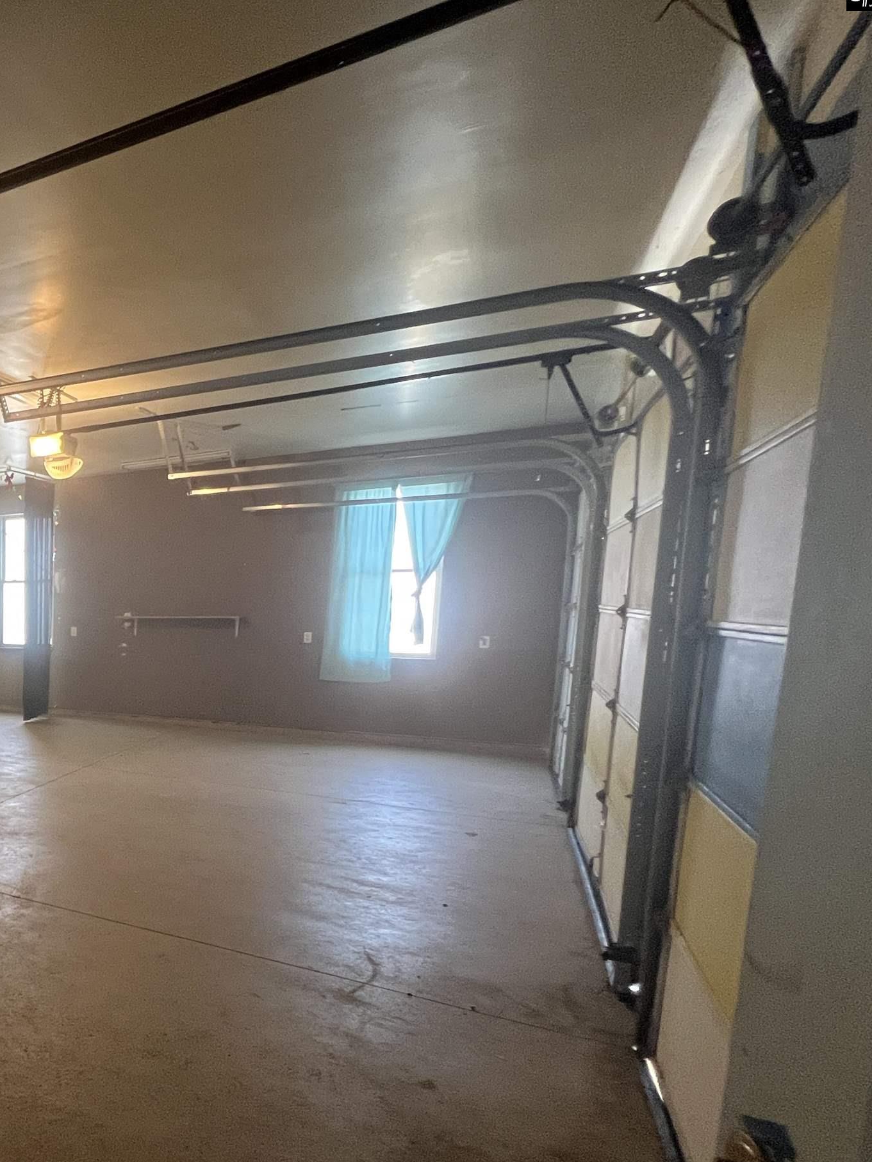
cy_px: 716
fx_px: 739
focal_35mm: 22
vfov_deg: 75.2
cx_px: -76
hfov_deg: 46.2
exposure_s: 1/60
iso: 320
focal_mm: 1.57
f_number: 1.8
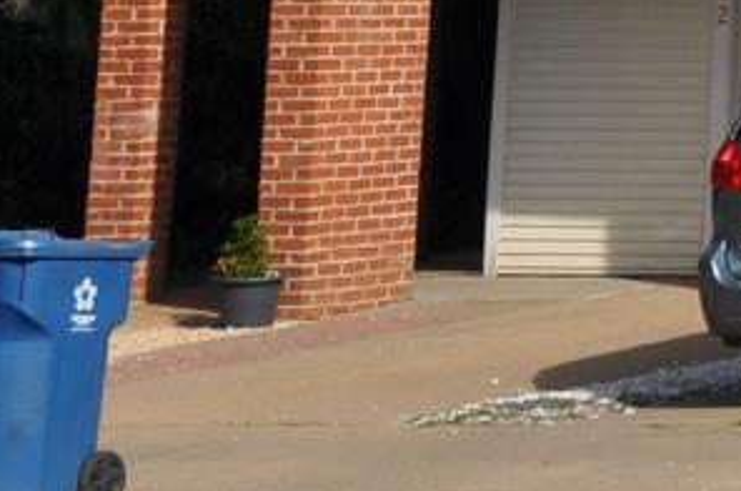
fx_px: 5977
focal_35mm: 291
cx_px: 2281
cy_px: -922
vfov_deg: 4.5
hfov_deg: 6.4
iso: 200
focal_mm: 28
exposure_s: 1/400
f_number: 10
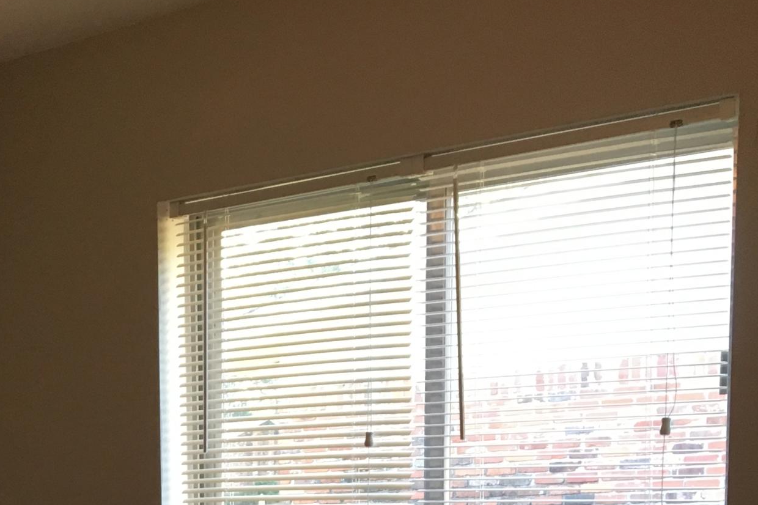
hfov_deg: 26.1
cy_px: 679
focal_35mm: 73
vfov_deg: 17.4
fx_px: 1537
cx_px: -18
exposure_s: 1/30
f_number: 2.2
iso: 40
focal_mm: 4.15
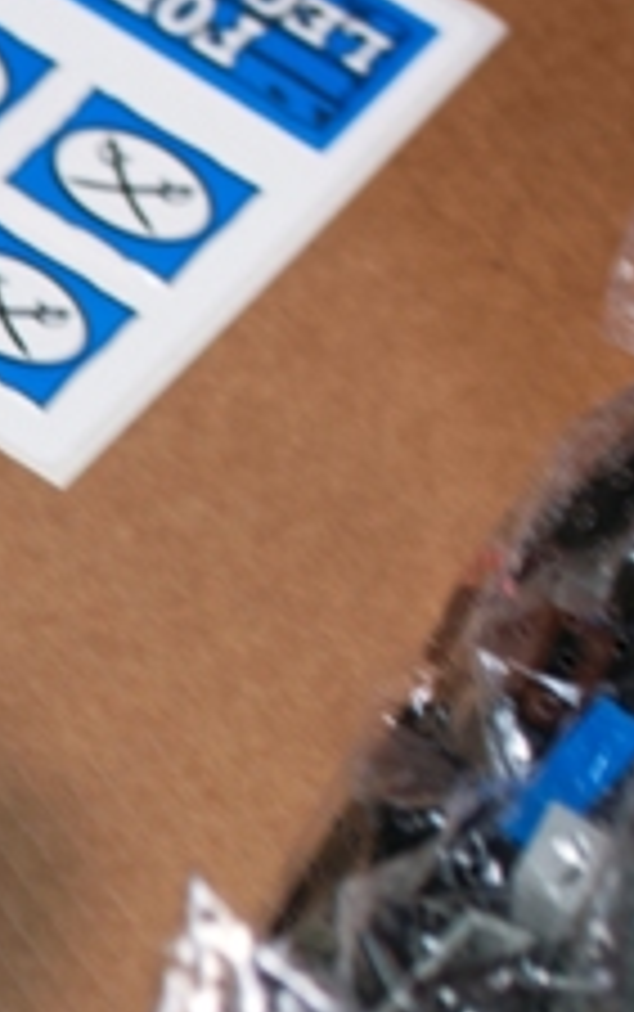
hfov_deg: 4.0
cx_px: -845
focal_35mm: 326
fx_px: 8995
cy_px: 805
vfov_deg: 6.4
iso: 320
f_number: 3.5
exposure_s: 1/60
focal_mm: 60
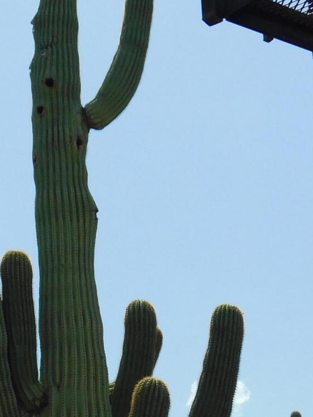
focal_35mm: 106
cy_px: 383
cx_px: 63
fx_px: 1278
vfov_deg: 18.2
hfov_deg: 13.9
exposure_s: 1/500
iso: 125
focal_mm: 7.1
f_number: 7.2
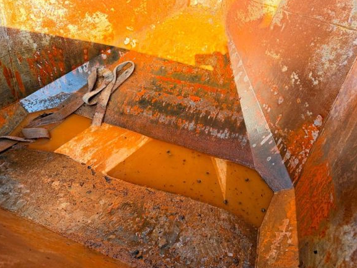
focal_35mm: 25
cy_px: 135
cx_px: 173
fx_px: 258
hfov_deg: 69.4
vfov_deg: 54.9
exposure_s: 1/234
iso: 200
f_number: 1.78
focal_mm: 6.76
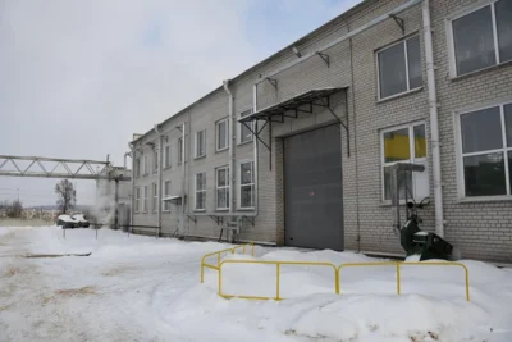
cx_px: 256
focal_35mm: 27
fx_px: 384
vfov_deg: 48.0
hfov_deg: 67.4
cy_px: 171
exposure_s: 1/3200
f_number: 5.6
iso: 640
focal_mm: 18
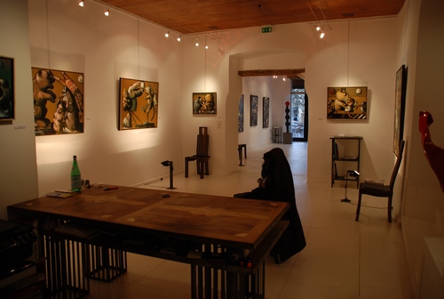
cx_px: 222
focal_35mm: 27
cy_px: 150
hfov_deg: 67.3
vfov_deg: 48.2
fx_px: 334
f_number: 3.5
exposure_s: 1/50
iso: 200
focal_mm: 18
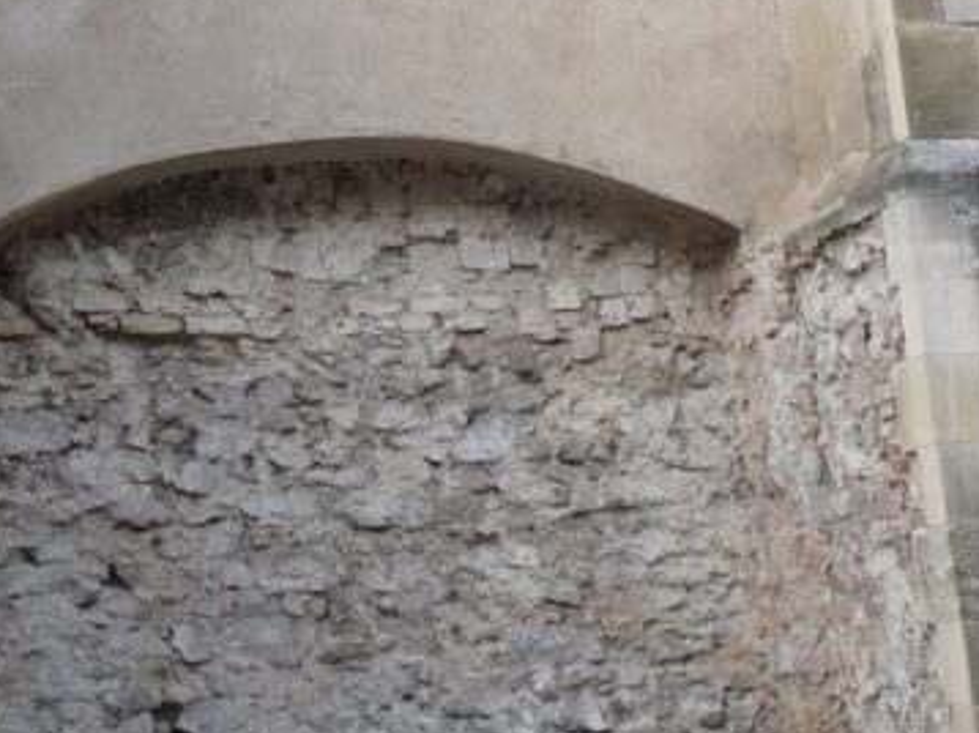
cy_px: -170
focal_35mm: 83
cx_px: 74
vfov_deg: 16.9
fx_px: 2346
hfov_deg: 22.9
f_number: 3.6
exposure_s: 1/100
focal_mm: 5.1
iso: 100
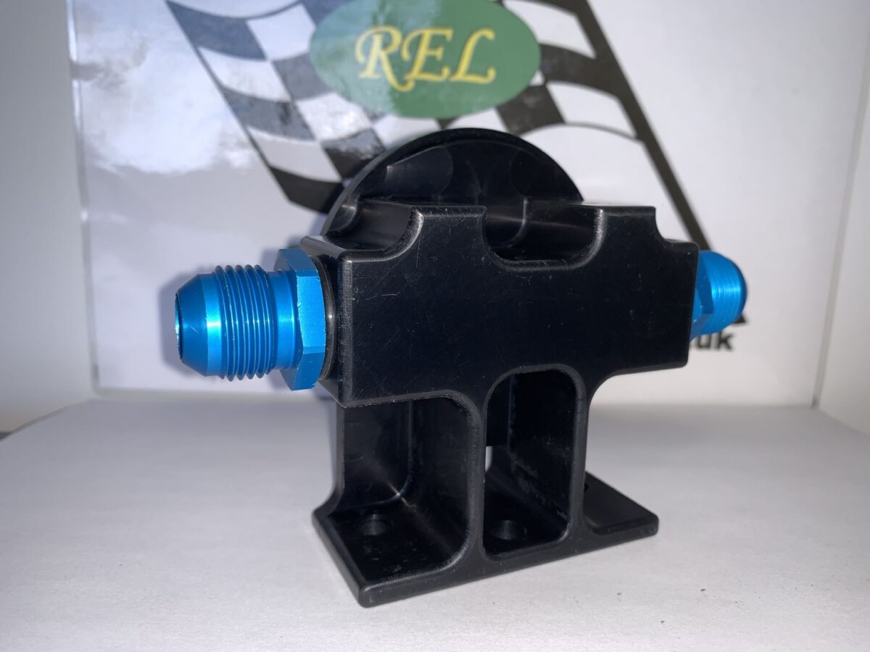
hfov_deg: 67.3
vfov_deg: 53.1
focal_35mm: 26
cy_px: 326
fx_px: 653
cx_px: 435
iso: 25
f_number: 1.8
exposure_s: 1/121
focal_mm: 4.25
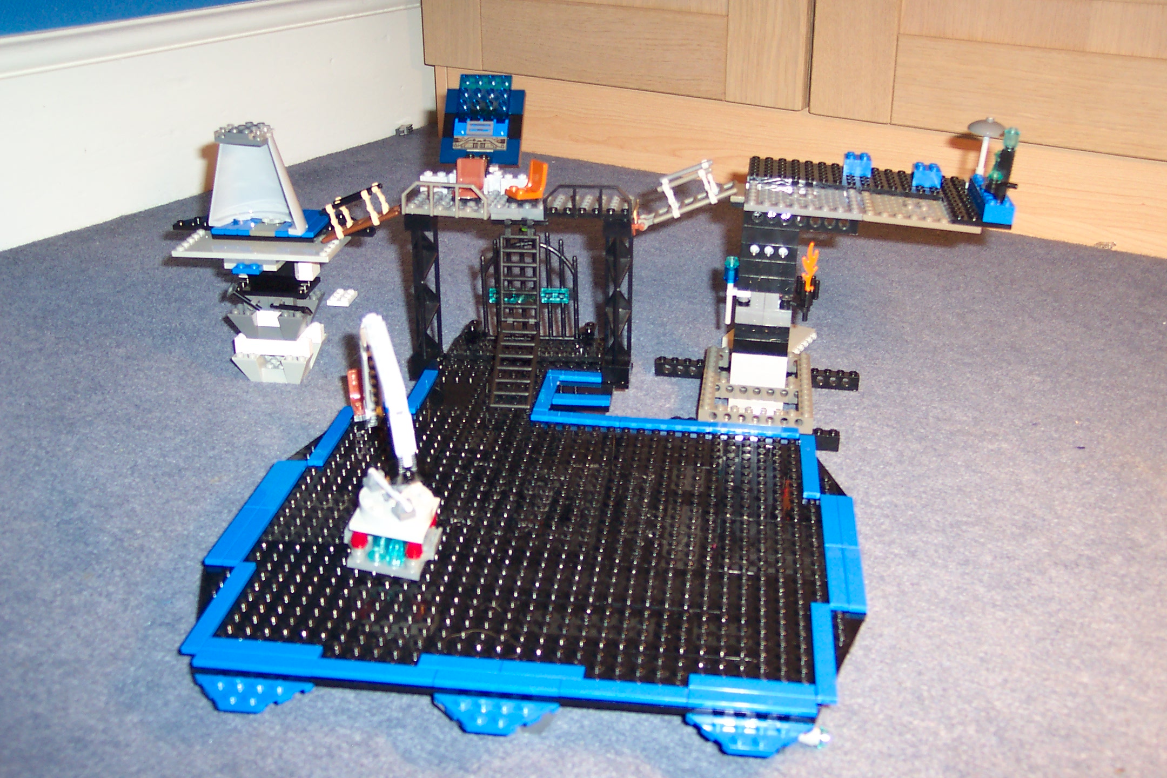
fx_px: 1232
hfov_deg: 50.7
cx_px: 584
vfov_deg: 35.1
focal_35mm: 38
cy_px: 389
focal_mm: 8
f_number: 2.8
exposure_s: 1/30
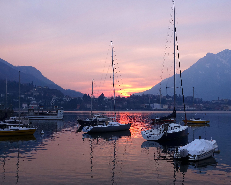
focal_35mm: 40
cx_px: 136
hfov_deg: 45.6
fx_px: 273
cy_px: 93
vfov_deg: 37.3
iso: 160
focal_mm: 12.96
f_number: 7.1
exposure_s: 1/40
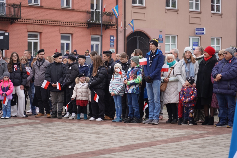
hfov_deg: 19.5
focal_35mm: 105
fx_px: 691
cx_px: 118
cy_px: 79
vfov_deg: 13.0
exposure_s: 1/160
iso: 200
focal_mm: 105
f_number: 4
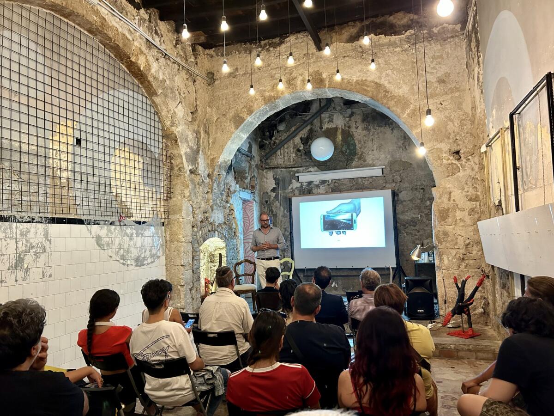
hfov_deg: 67.3
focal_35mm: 26
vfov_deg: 53.1
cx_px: 277
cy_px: 208
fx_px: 416
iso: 320
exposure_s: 1/60
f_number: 1.5
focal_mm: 5.7
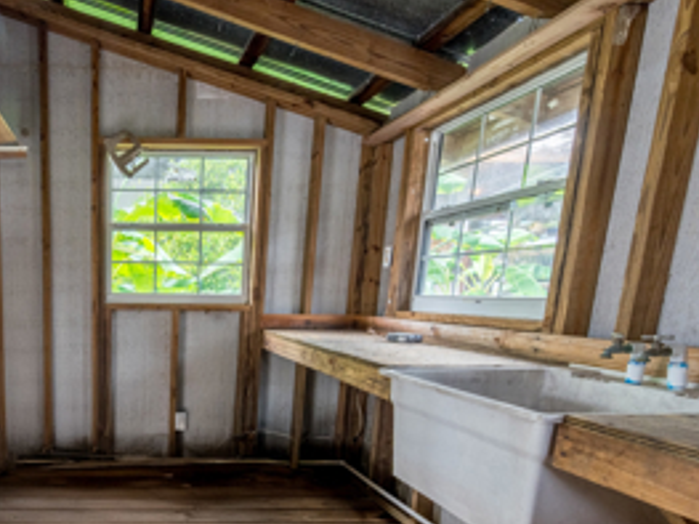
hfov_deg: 66.0
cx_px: 124
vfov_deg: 56.5
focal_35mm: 23
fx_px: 464
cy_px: 380
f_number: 8
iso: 400
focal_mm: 14
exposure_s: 1/100
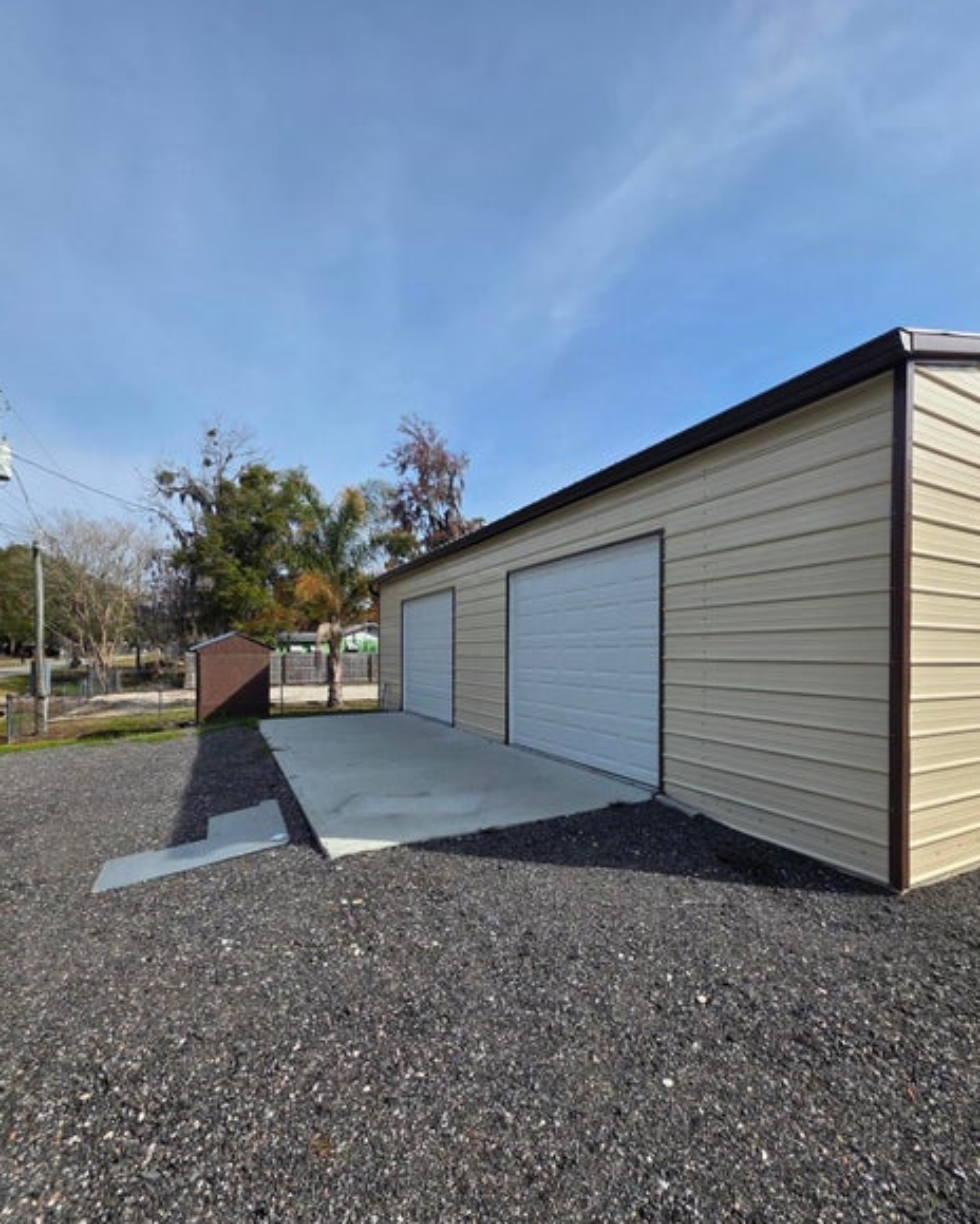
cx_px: 498
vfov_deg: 100.6
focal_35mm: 14
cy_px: 650
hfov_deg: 88.0
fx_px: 508
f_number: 1.9
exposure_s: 1/2621
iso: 40
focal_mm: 2.2
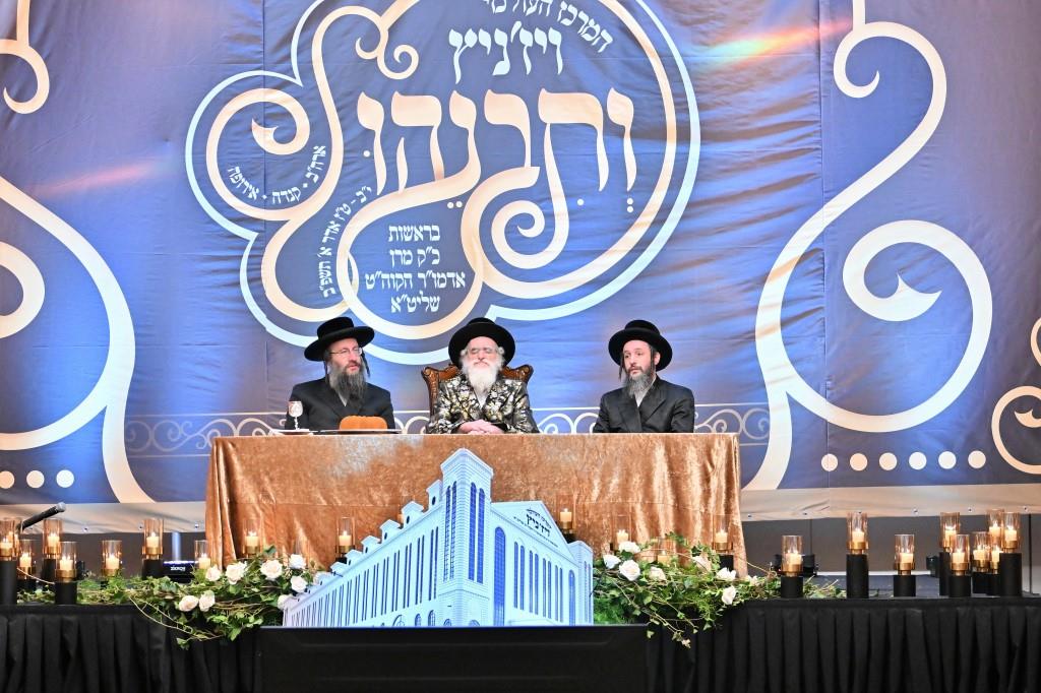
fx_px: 3035
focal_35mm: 105
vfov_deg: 13.0
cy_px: 346
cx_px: 520
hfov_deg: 19.5
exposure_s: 1/200
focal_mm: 70
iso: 1600
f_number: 2.8
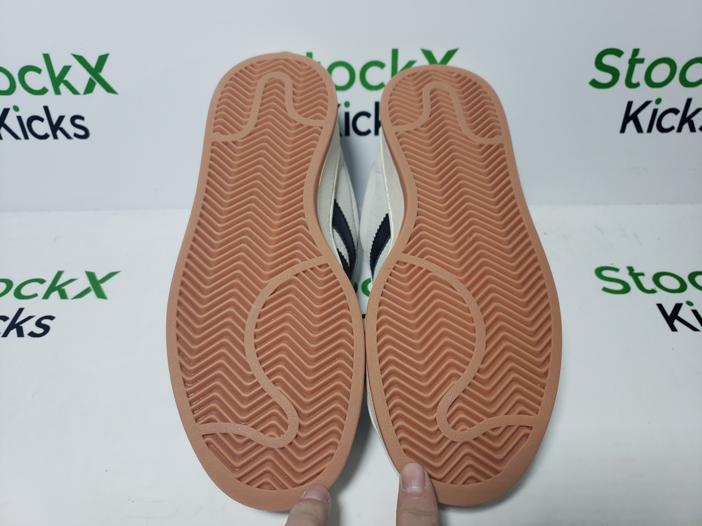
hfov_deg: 67.3
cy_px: 263
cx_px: 351
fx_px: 527
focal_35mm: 26
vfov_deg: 53.1
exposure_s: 1/432
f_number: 1.5
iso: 50
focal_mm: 4.3
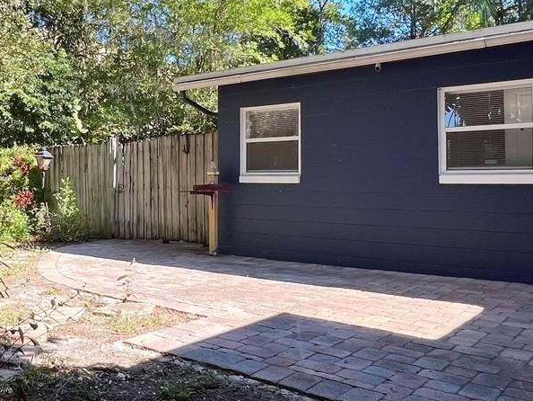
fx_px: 539
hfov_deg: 50.5
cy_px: 161
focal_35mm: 35
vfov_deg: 40.5
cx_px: 135
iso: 32
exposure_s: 1/357
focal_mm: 1.57
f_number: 1.8
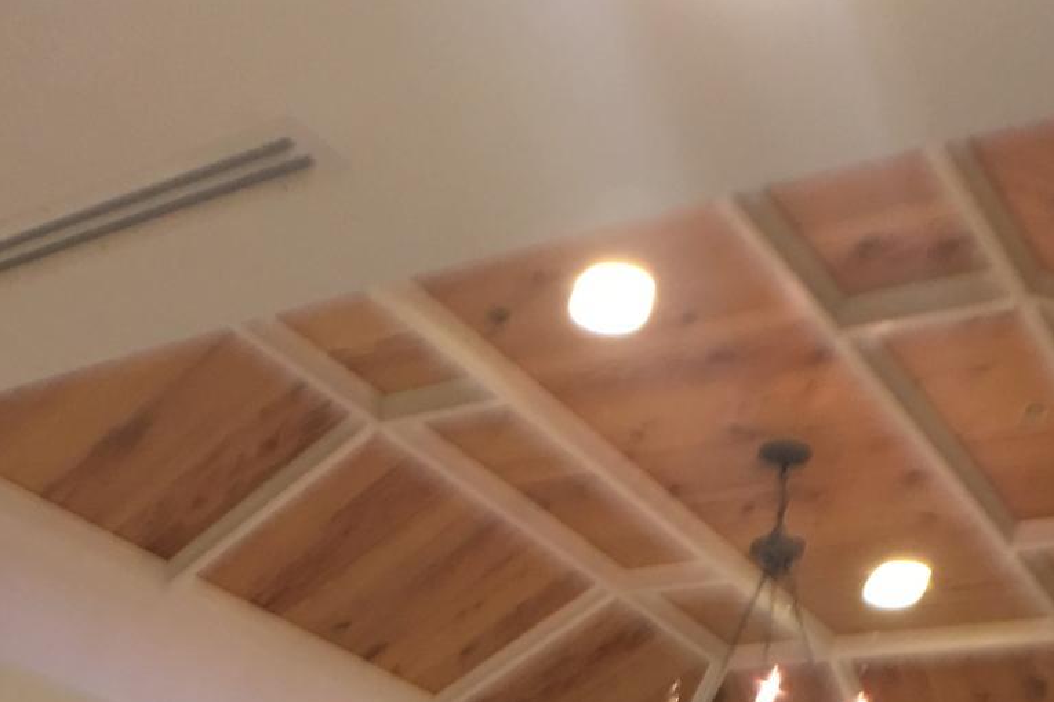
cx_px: 636
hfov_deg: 25.6
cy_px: 909
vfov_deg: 16.3
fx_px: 2312
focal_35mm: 79
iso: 50
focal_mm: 4.15
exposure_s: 1/15
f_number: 2.2
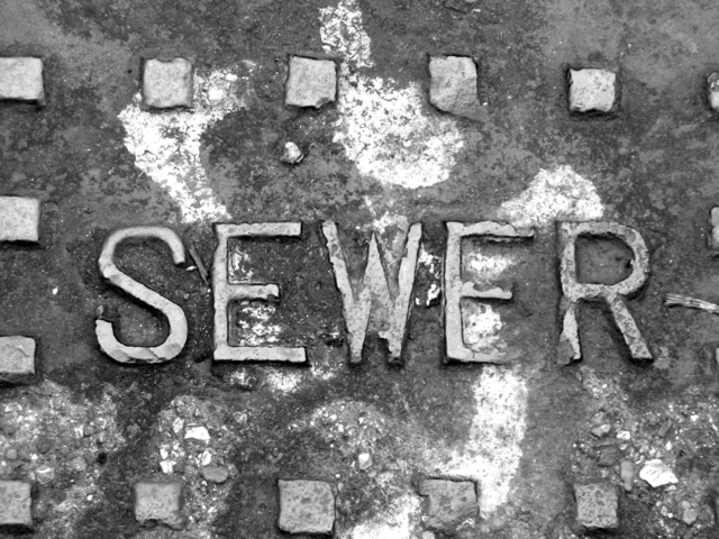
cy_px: 270
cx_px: 360
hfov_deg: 11.5
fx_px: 3573
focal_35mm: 172
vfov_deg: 8.6
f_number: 3.5
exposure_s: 1/160
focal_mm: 26.3
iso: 200
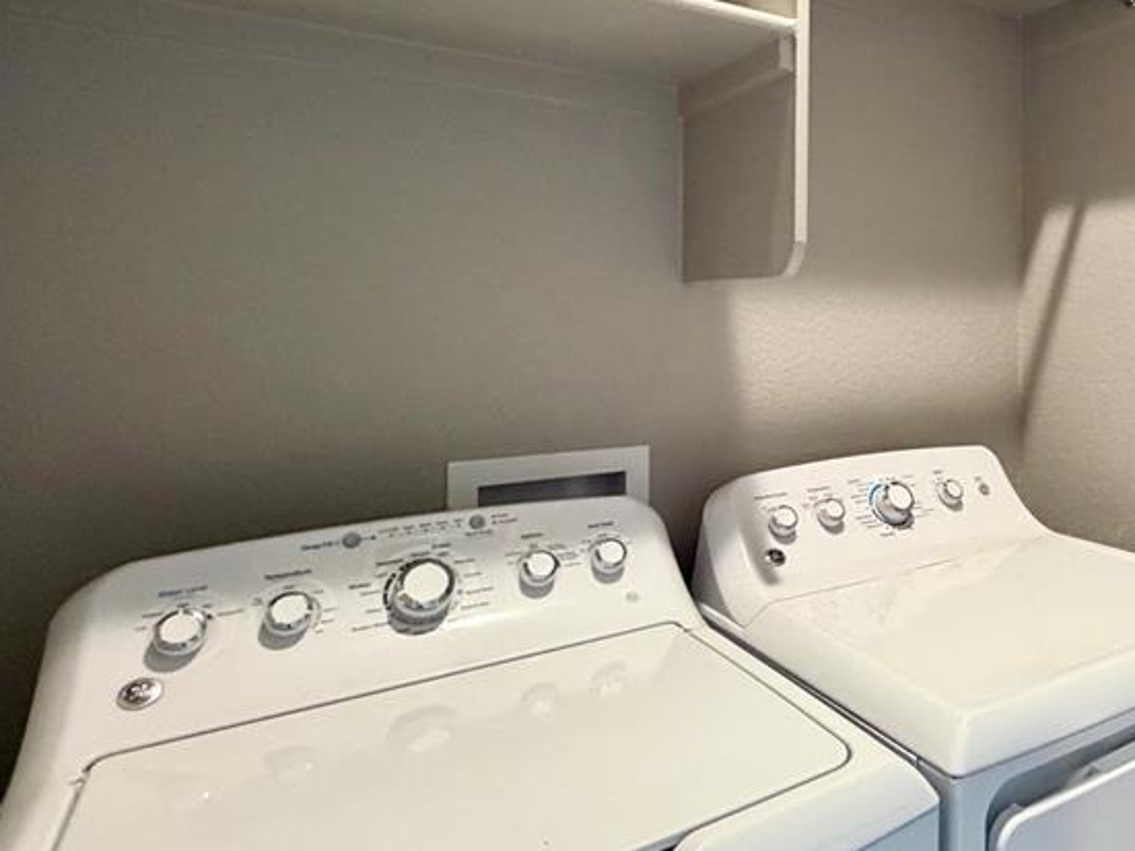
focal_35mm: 26
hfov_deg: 60.9
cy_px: 325
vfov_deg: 52.5
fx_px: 852
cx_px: 933
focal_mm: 2.22
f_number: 2.2
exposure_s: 1/60
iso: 400
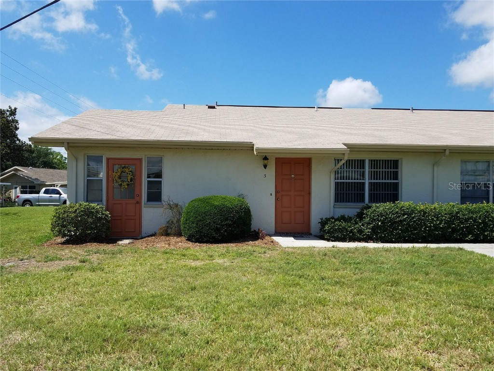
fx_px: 371
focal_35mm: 26
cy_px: 186
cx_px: 247
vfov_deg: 53.1
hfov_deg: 67.3
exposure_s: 1/2296
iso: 50
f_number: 1.7
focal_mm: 4.2
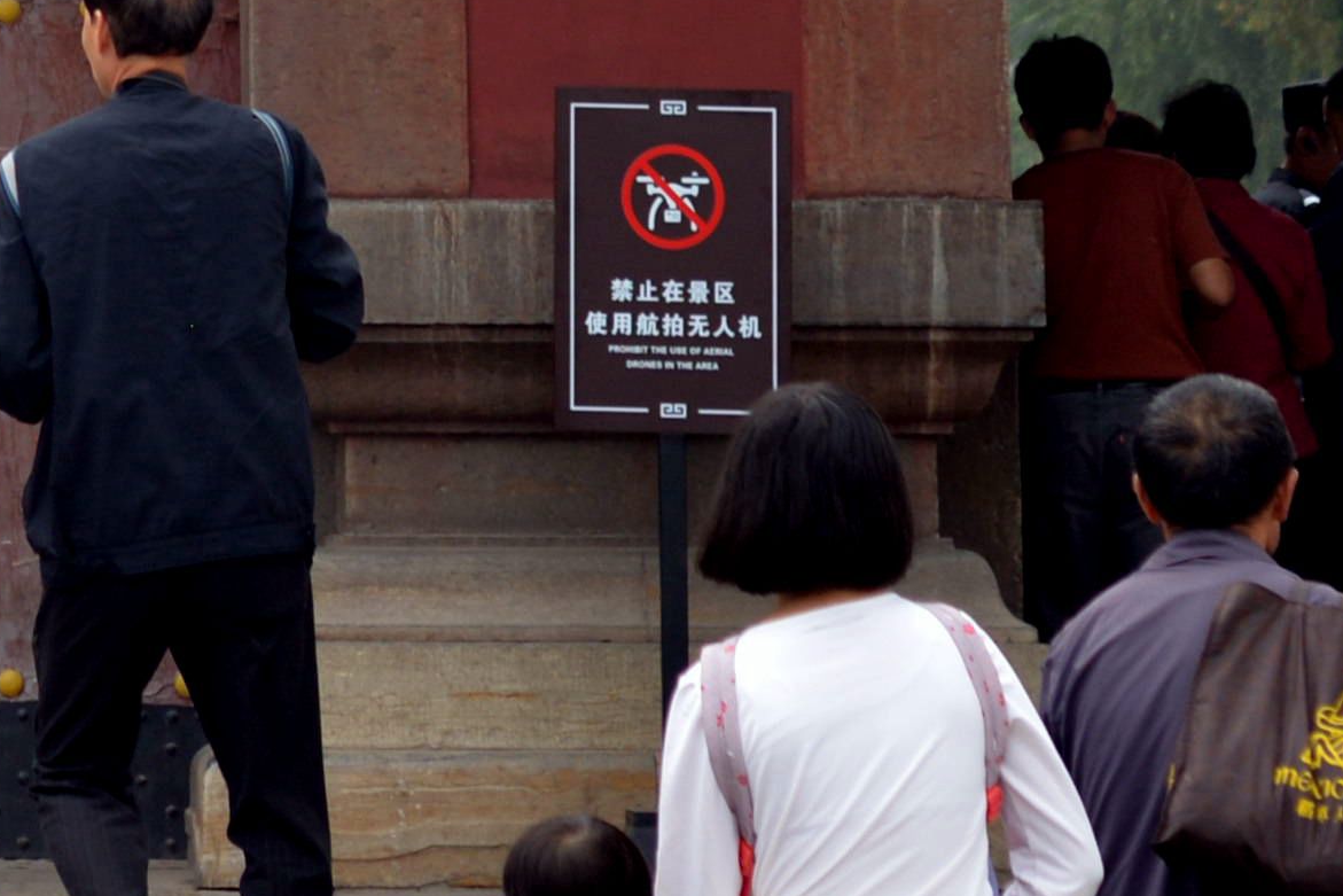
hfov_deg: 7.9
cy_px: -1291
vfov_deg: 5.2
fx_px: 9588
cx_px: -458
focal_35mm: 257
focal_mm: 50
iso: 200
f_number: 3.5
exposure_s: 1/100
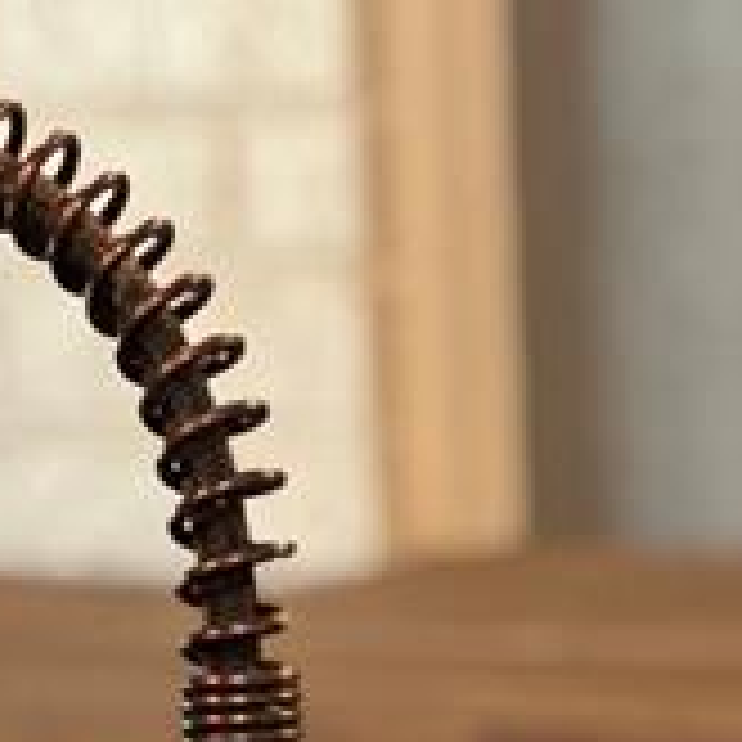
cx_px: 22
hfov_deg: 5.5
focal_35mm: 317
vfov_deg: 5.4
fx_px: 7688
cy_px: 1650
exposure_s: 1/24
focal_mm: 9
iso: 400
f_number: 2.8
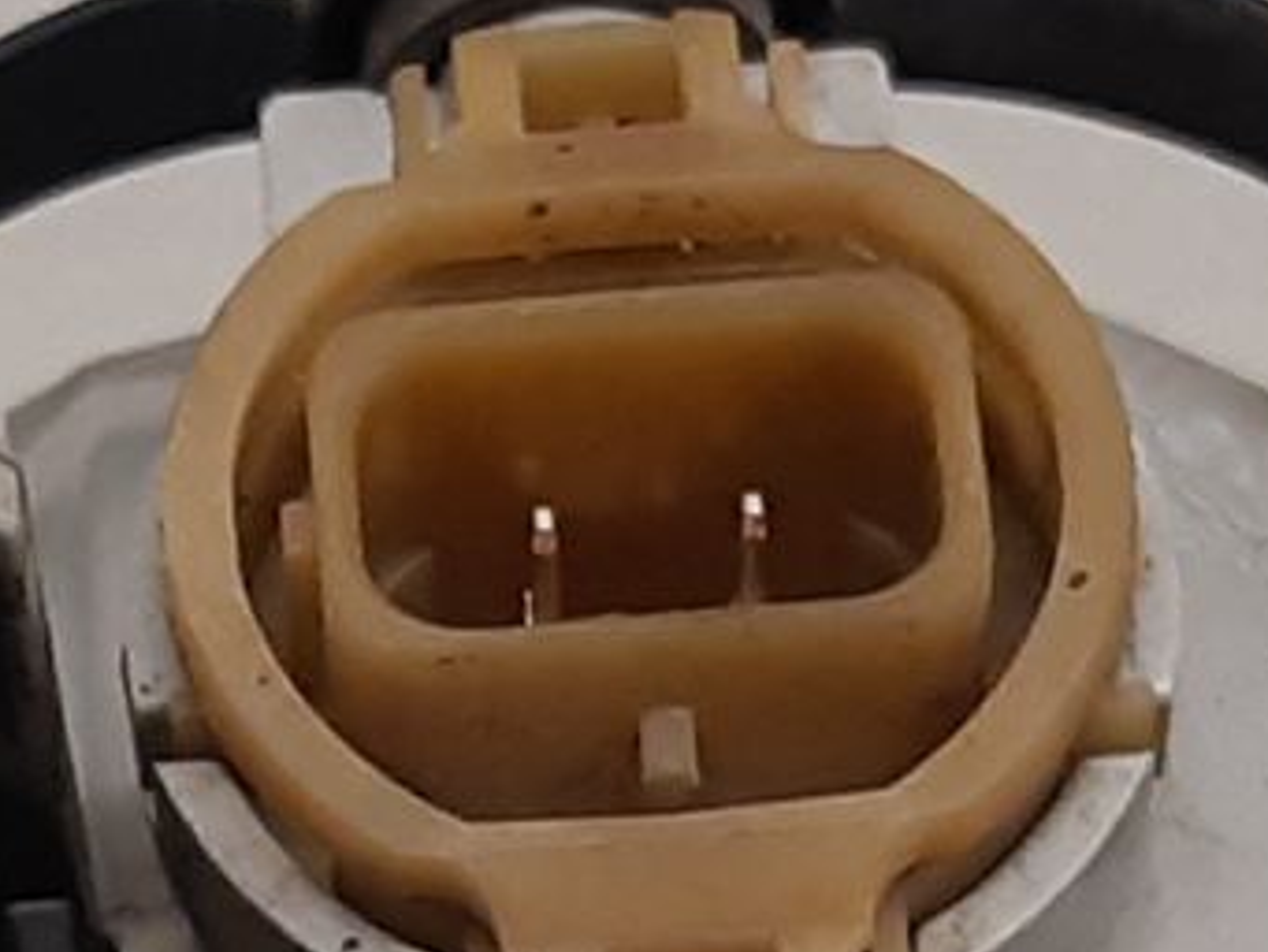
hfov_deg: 12.6
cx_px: 372
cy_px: 1209
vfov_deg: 9.4
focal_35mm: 156
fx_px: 5716
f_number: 1.7
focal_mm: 3.93
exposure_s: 1/50
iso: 125
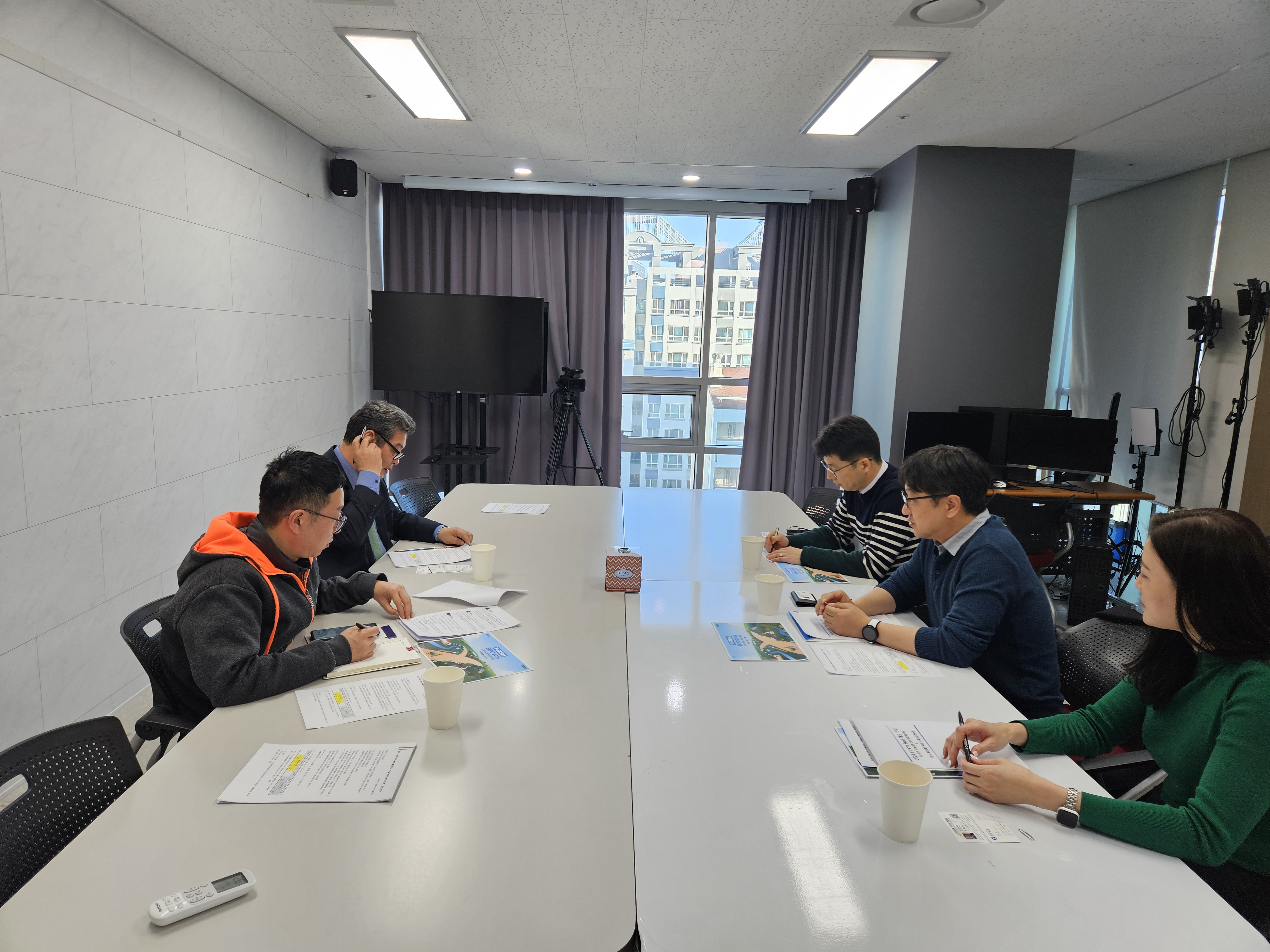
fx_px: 844
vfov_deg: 58.9
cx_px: 635
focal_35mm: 23
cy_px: 476
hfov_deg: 73.9
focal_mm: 5.4
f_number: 1.8
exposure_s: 1/120
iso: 64
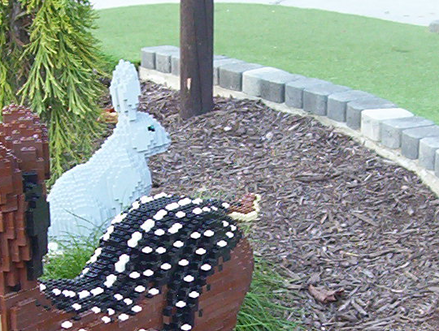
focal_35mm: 130
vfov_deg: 11.4
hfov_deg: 15.1
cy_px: 318
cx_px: 172
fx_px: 1653
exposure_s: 1/64
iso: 100
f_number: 2.73
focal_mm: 5.77
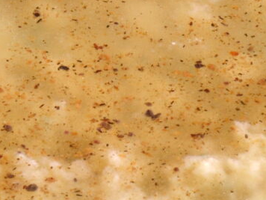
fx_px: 4384
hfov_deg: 3.4
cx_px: -300
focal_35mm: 570
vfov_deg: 2.6
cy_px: -238
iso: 400
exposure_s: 1
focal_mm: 55
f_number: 22
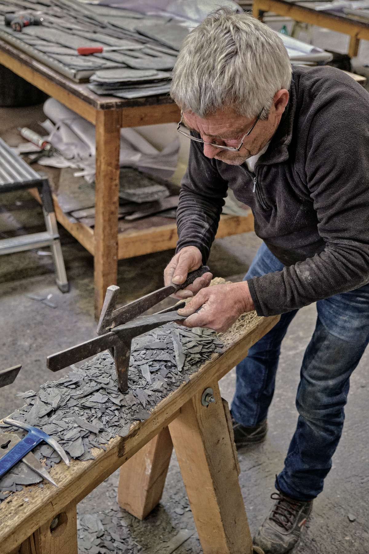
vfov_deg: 43.6
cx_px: 184
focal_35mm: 45
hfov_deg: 29.9
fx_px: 692
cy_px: 277
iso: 1600
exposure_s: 1/60
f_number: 2.8
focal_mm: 30.2
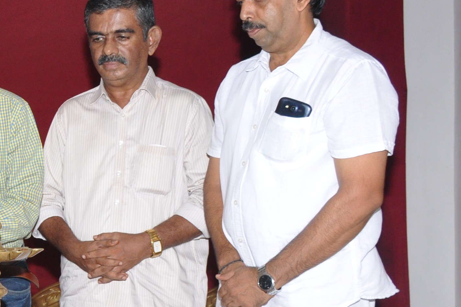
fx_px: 1268
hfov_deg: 18.9
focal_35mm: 99
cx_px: -159
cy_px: 233
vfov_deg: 13.8
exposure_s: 1/250
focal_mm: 22
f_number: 5.6
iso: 640
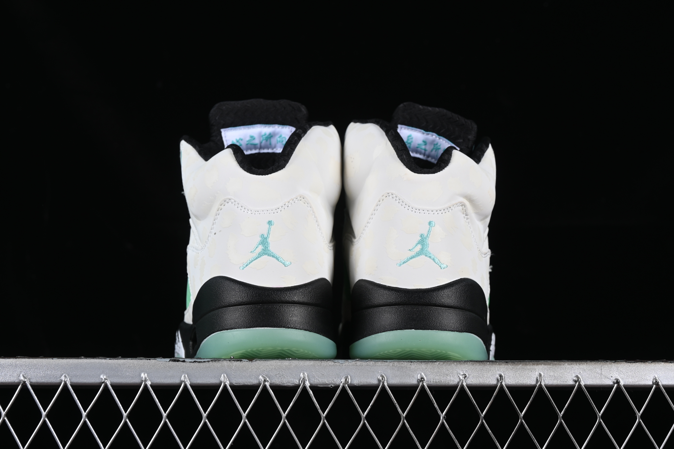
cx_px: 337
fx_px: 1404
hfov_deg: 27.0
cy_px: 224
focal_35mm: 75
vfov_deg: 18.2
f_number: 8
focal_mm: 50
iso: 160
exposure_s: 1/80
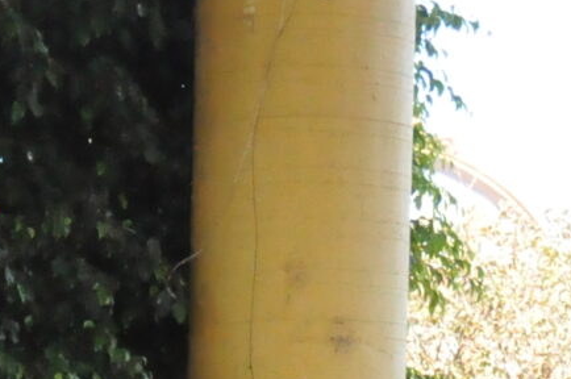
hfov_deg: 8.1
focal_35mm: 248
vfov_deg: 5.3
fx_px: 3928
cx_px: 917
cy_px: 988
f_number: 4.5
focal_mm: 28
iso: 3200
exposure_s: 1/3200
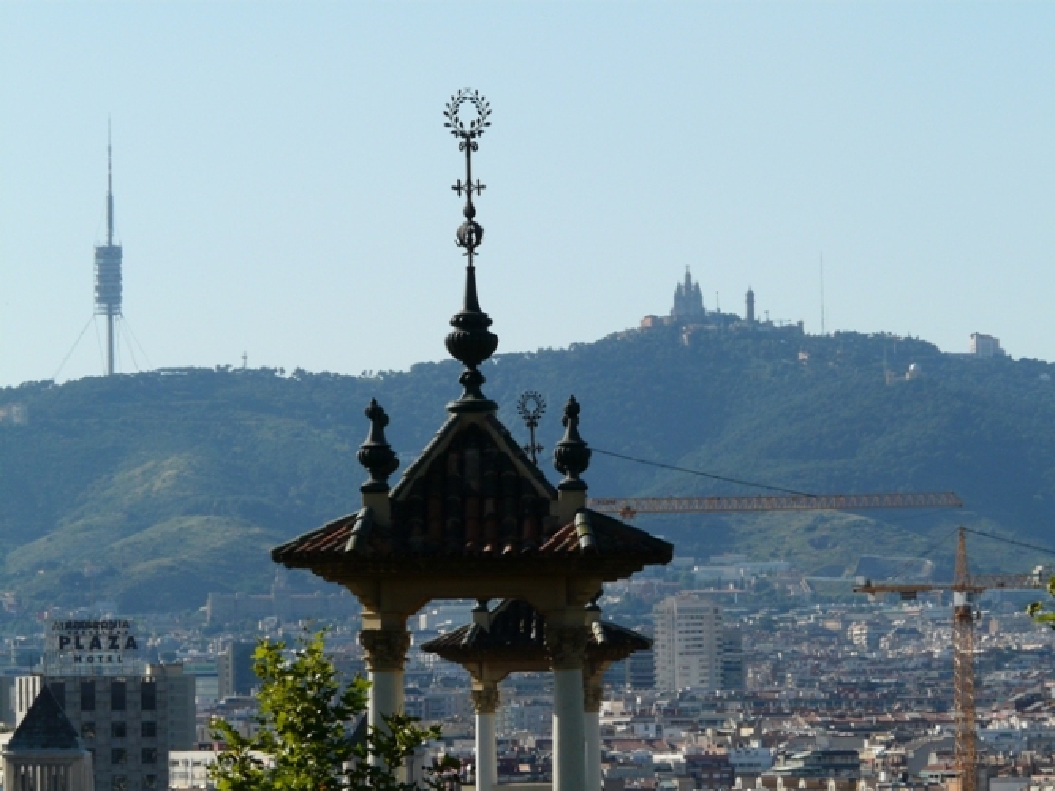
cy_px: 396
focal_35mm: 202
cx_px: 528
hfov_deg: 9.8
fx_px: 6155
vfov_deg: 7.4
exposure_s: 1/400
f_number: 6.3
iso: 100
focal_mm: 33.2
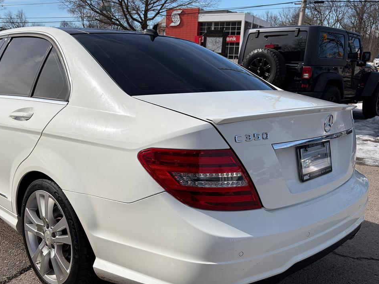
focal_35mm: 35
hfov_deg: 51.9
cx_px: 135
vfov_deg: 40.5
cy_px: 172
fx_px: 383
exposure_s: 1/7813
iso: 50
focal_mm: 5.96
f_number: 1.6
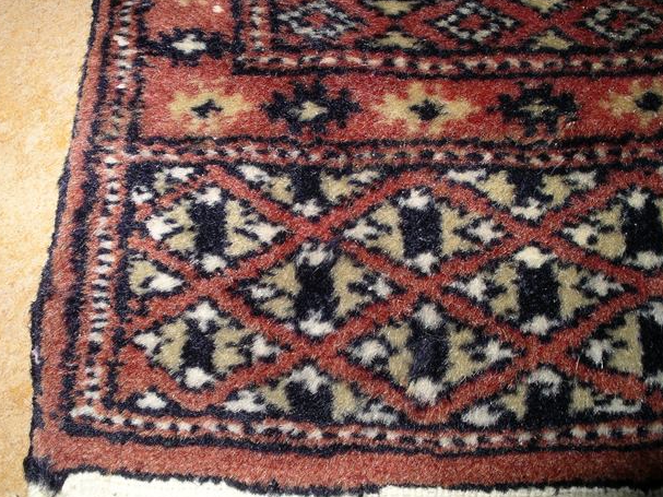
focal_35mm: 39
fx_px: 747
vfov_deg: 36.8
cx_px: 320
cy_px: 259
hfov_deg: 47.9
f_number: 7.9
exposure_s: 1/40
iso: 64
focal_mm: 7.8
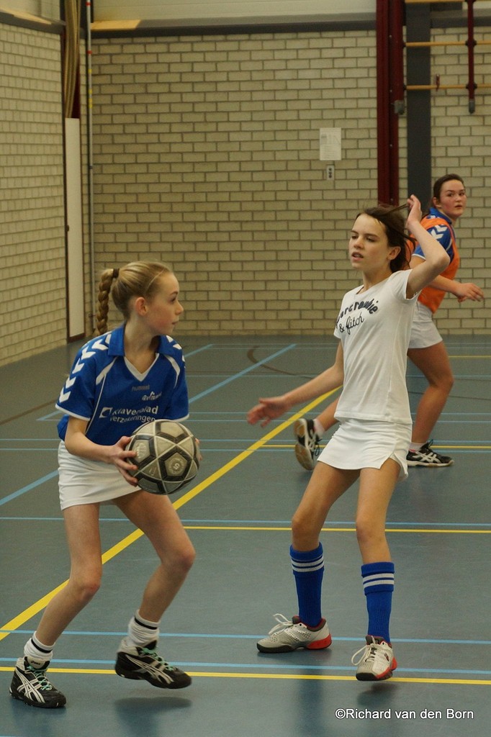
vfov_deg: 27.0
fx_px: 1535
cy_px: 368
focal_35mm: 75
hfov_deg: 18.2
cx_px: 246
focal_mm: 50
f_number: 2.8
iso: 800
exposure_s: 1/320
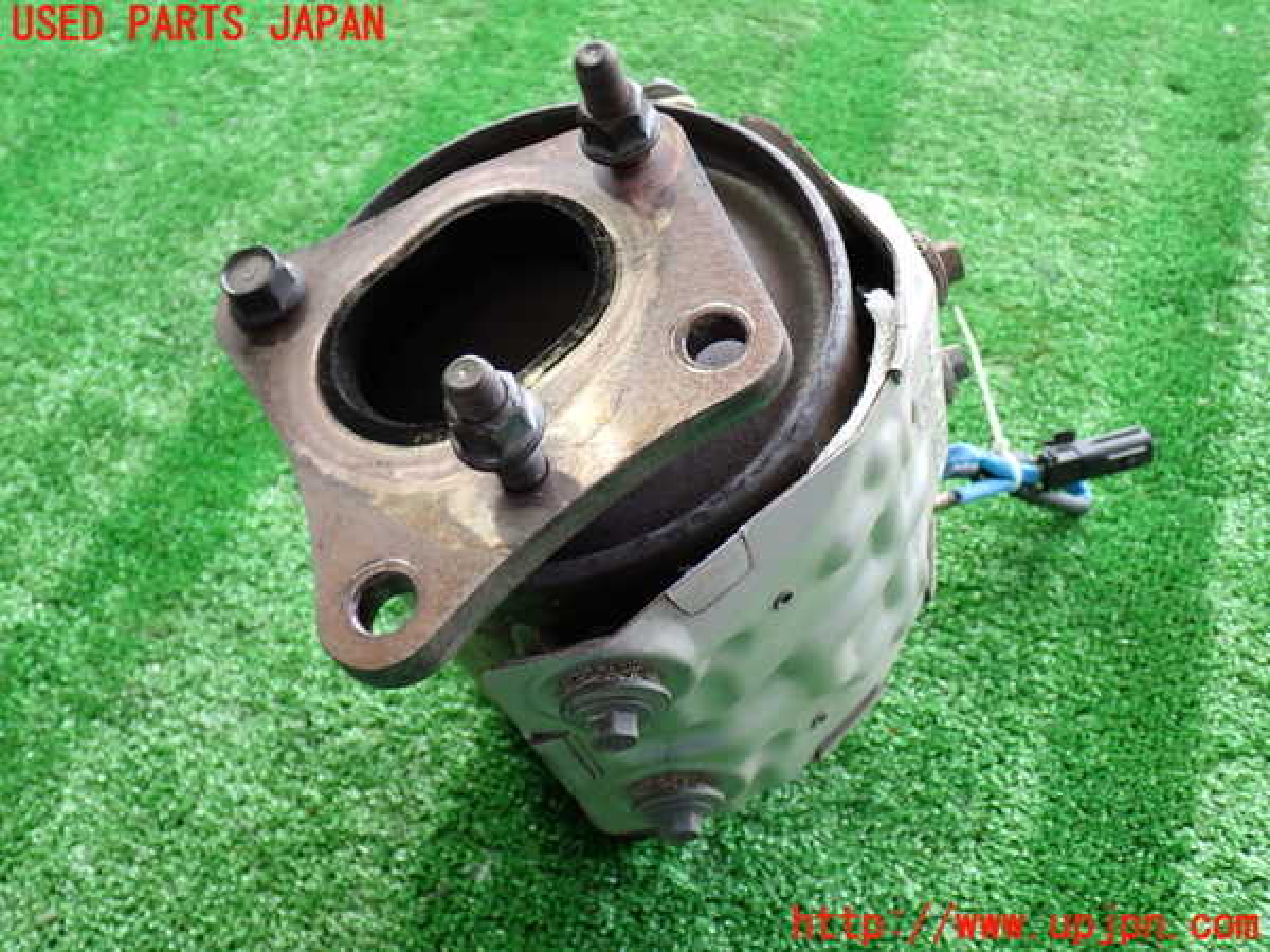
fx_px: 1394
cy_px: 476
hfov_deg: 49.0
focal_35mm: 38
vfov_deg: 37.7
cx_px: 635
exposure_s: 1/50
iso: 200
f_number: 2.7
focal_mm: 6.83
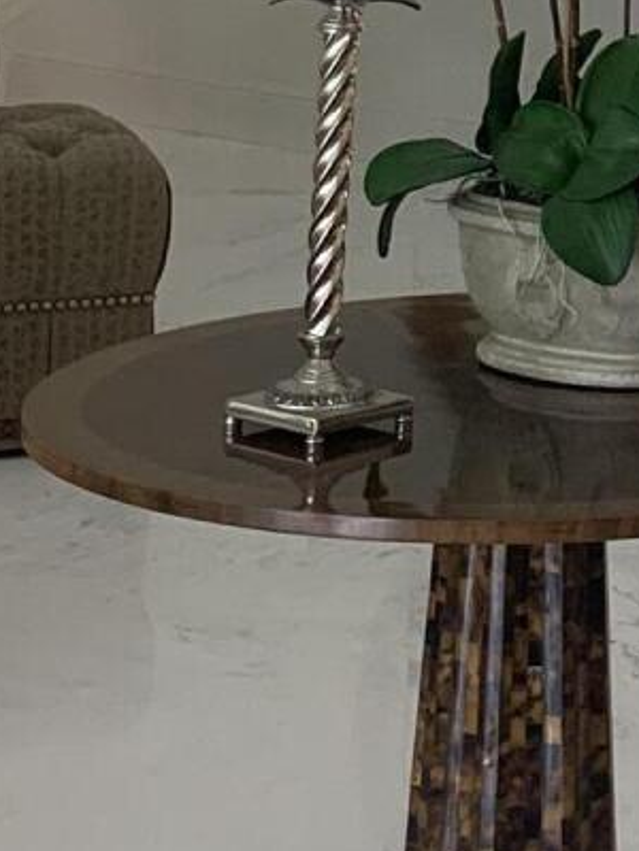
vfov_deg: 14.5
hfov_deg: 10.5
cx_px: 1244
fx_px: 3200
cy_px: -296
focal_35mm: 130
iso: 80
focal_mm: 4.25
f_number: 1.8
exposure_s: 1/120
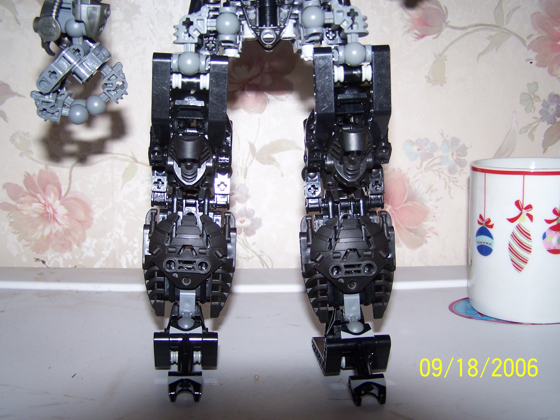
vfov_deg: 36.8
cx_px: 283
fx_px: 631
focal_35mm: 39
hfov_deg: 47.9
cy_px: 206
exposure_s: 1/60
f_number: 2.8
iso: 80
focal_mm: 6.3
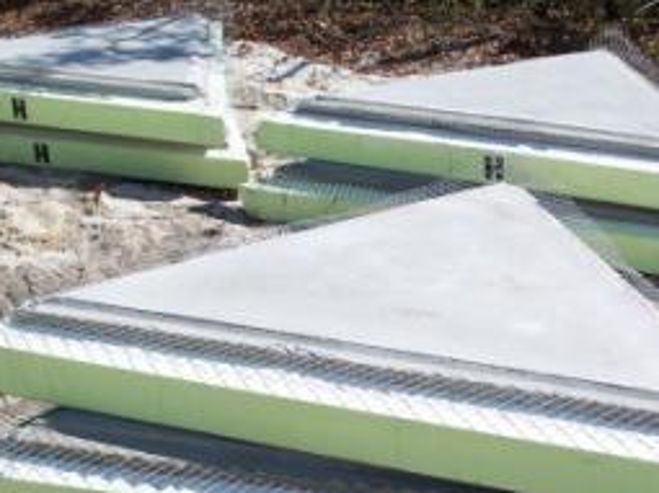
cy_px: 328
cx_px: 390
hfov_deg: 29.8
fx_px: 1237
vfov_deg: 22.5
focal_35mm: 65
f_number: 4
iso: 64
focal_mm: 7.8
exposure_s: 1/500
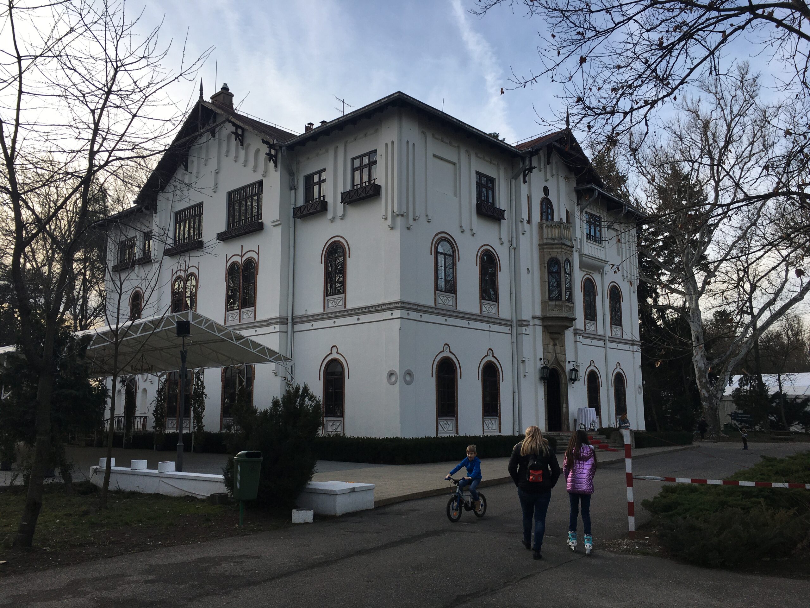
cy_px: 304
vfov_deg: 48.2
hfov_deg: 61.7
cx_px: 405
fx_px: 679
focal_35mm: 29
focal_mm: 4.15
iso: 25
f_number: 2.2
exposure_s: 1/605
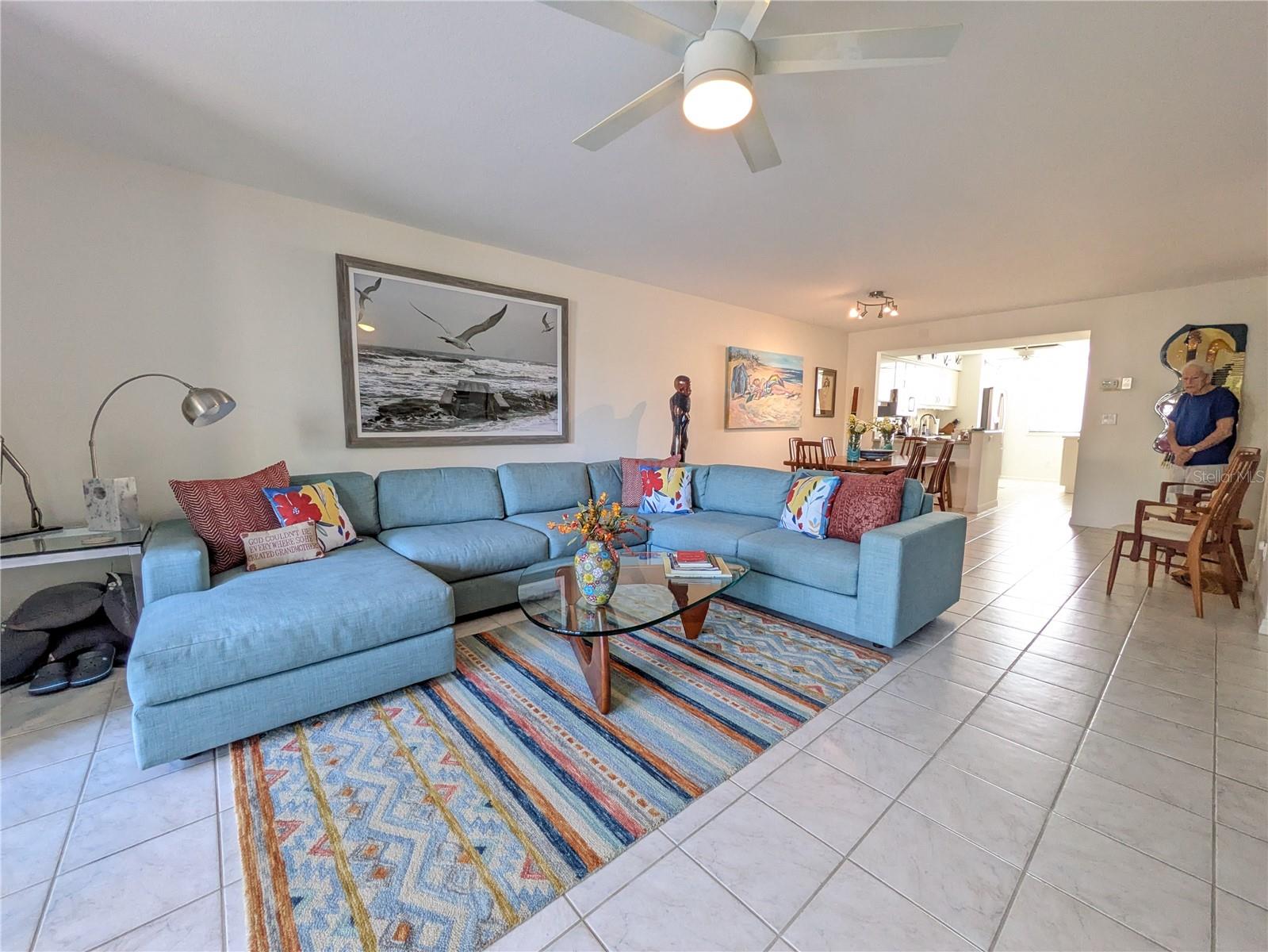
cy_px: 476
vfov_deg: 85.7
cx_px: 634
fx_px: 513
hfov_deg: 102.1
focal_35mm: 14
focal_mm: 1.83
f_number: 2.2
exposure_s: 1/40
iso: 336
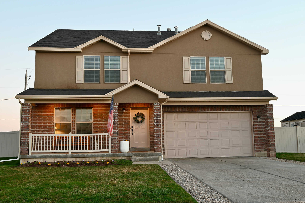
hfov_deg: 51.9
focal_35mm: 37
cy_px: 102
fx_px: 314
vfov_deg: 36.0
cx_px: 152
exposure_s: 2
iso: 100
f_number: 16
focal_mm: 37
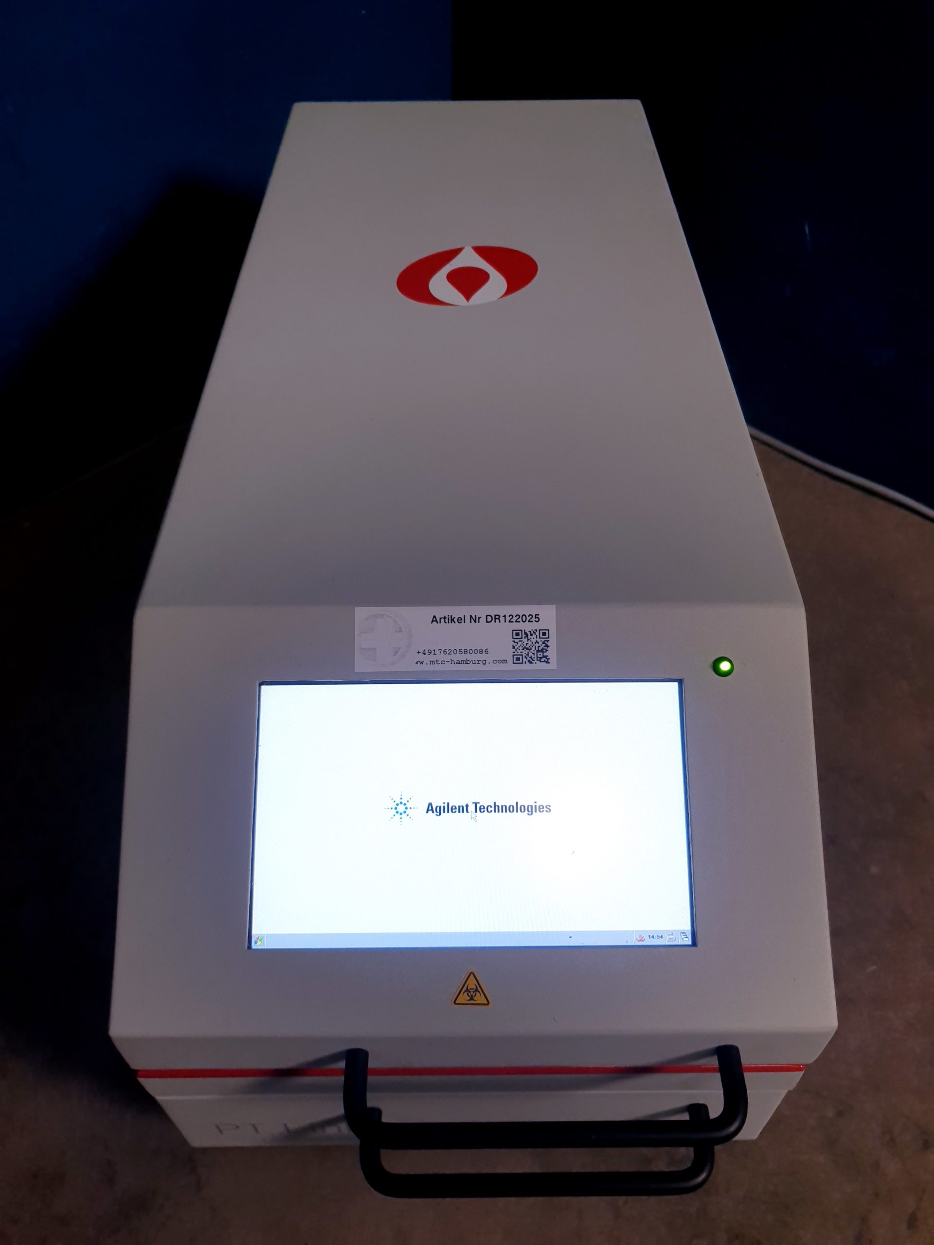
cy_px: 622
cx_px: 467
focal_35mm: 26
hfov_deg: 53.1
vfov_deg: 67.3
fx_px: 935
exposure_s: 1/50
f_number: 2.4
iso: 64
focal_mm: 4.3
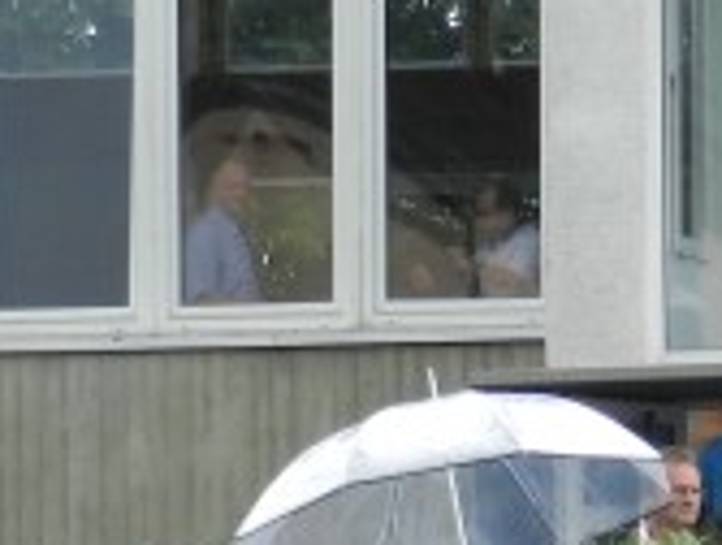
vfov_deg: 4.1
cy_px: 1038
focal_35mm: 363
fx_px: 7588
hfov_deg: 5.4
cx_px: 614
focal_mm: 13.5
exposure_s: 1/160
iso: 160
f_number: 4.8
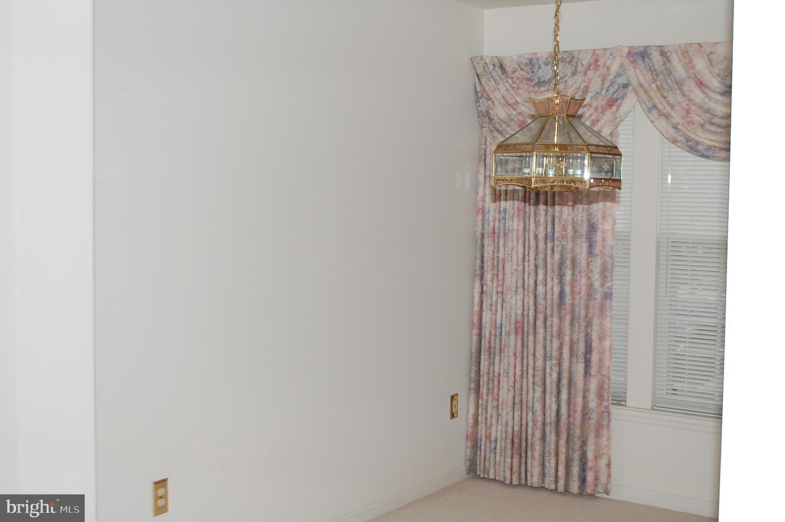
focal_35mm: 48
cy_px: 261
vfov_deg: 28.0
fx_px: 1046
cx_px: 392
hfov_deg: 41.2
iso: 200
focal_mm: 32
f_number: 5
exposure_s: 1/60
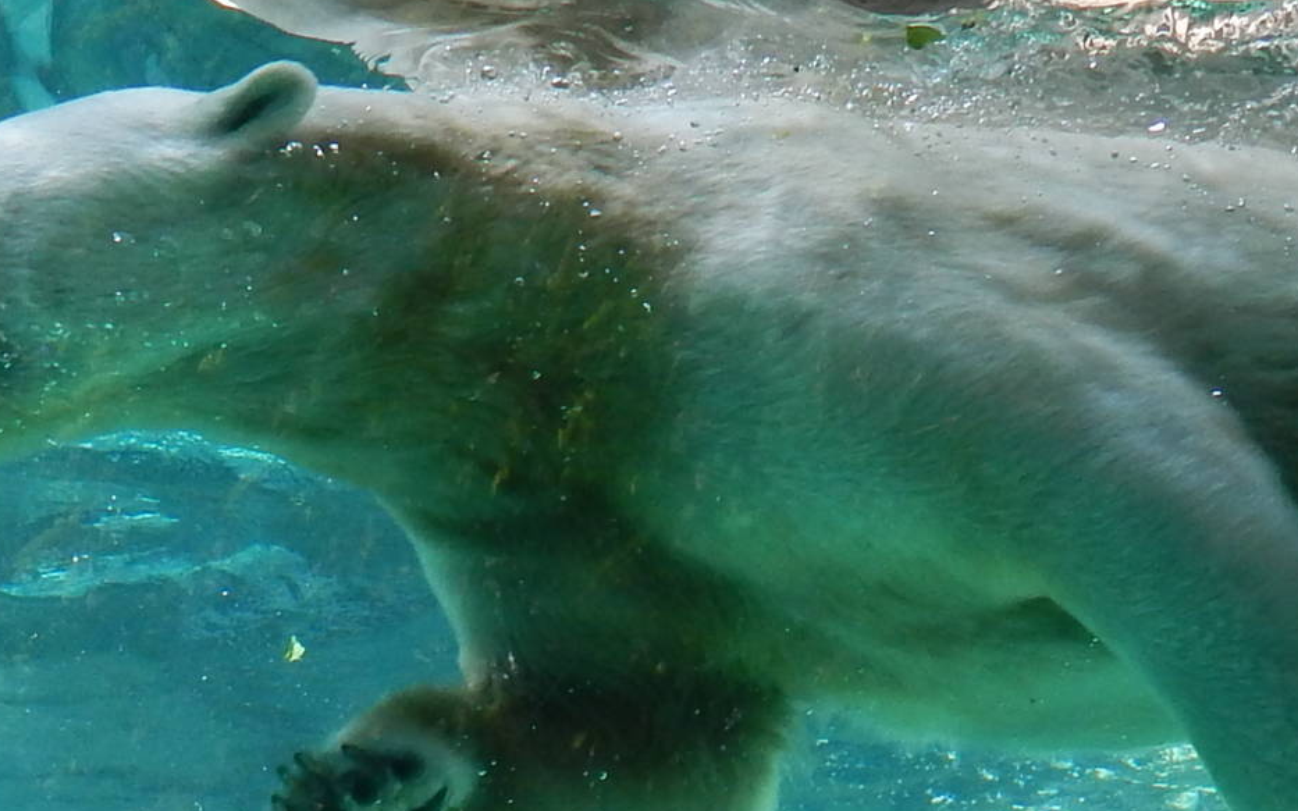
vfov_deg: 31.8
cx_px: 672
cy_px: 517
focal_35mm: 40
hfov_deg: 49.3
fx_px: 1415
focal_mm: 4
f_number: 3
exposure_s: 1/250
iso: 160
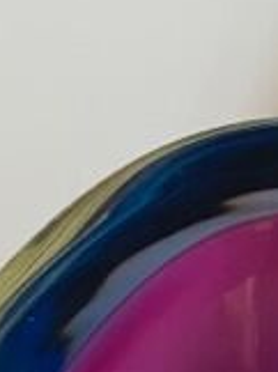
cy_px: 609
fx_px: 1106
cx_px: 310
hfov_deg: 14.0
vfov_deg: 16.8
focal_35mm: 103
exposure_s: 1/49
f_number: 1.6
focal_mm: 4.2
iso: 500
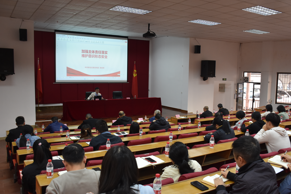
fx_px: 267
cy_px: 99
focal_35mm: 33
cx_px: 157
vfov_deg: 40.0
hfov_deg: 57.2
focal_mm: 20
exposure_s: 1/60
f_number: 4
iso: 800
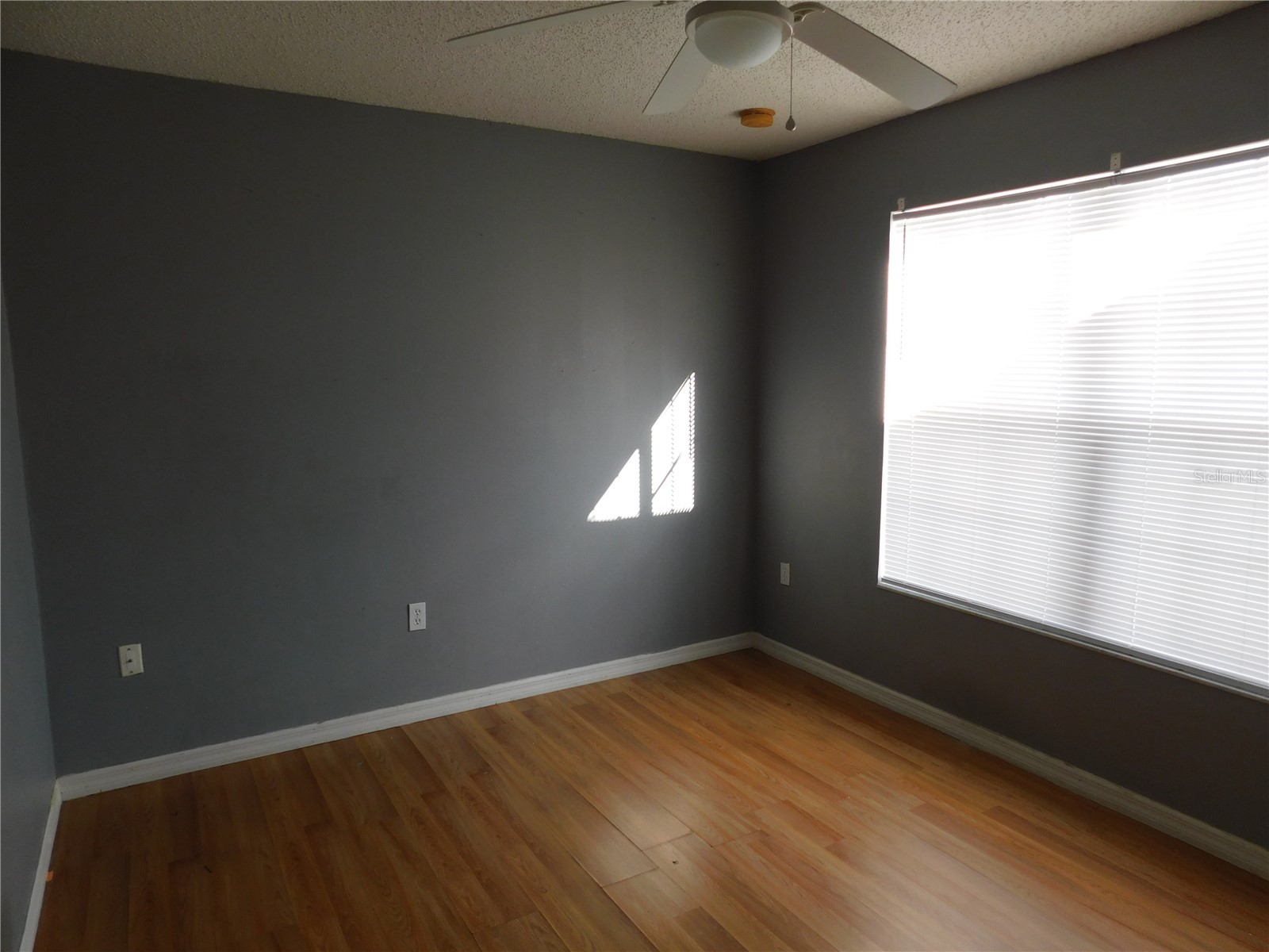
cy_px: 476
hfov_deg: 73.9
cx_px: 634
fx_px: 843
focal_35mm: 23
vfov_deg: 58.9
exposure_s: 1/80
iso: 125
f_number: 3
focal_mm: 4
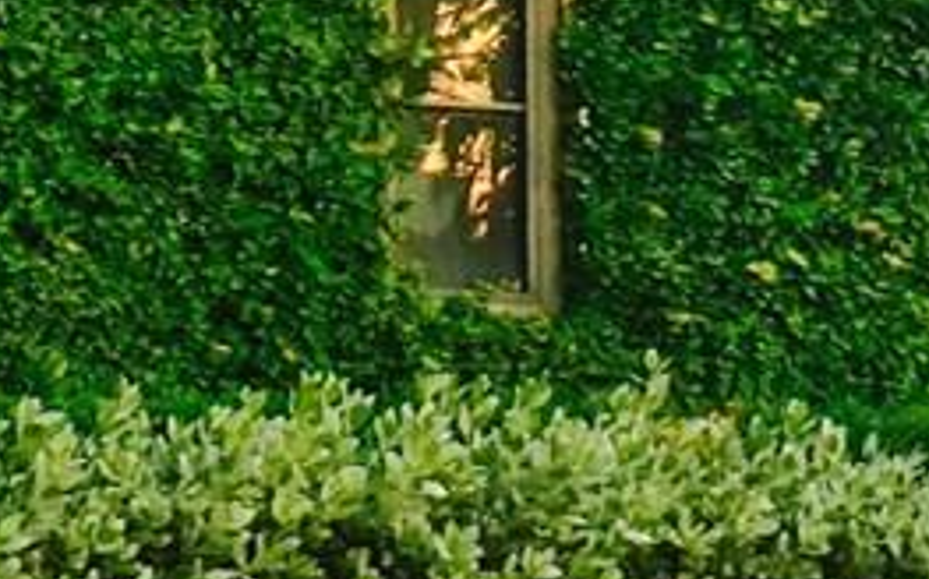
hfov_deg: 11.2
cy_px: -583
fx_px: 4731
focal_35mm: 187
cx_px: 459
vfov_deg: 6.8
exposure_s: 1/60
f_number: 2.2
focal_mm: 4.15
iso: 25
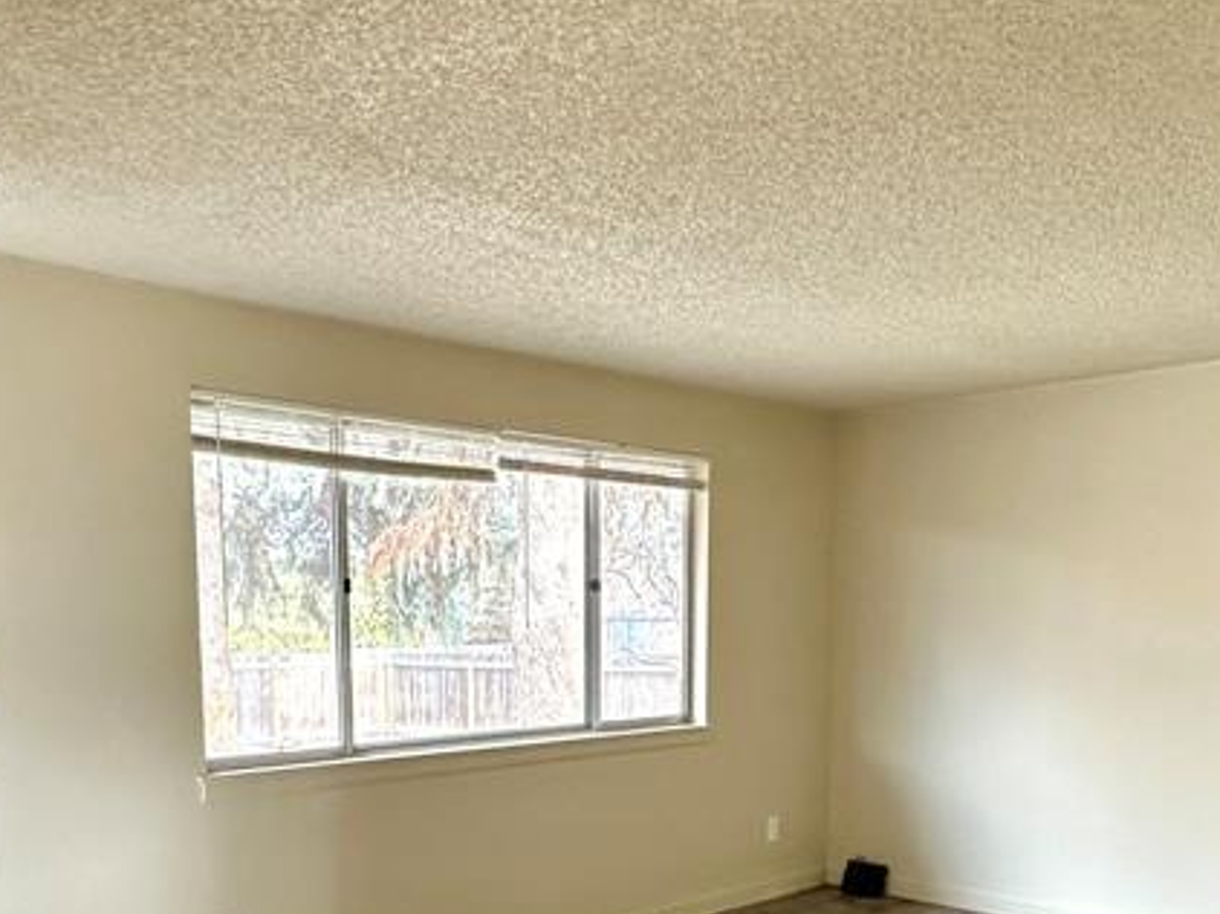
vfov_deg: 39.7
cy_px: 764
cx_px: 561
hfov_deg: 53.9
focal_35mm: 34
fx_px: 1198
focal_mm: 2.22
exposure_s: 1/60
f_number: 2.2
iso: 250
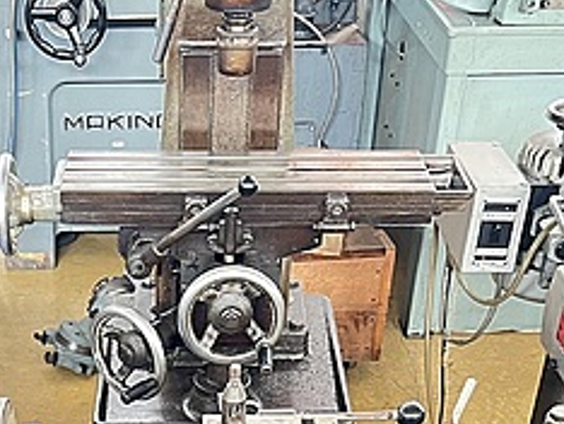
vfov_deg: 19.1
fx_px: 1158
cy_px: 561
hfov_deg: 27.0
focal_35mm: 71
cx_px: 145
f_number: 1.5
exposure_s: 1/49
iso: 500
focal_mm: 5.7
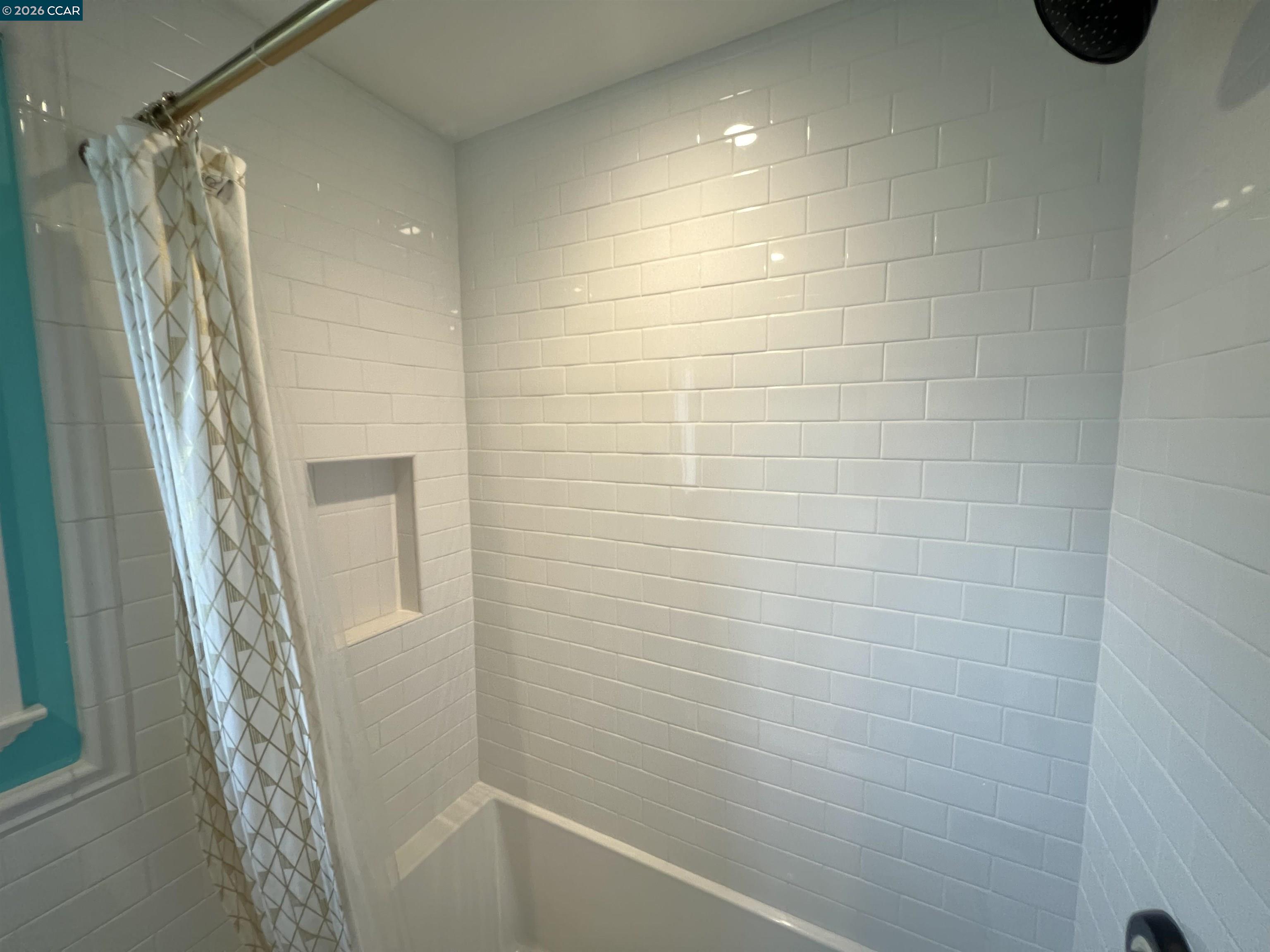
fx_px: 477
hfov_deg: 106.2
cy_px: 476
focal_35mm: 13
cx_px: 635
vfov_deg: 89.9
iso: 400
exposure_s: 1/60
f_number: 1.8
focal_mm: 1.57
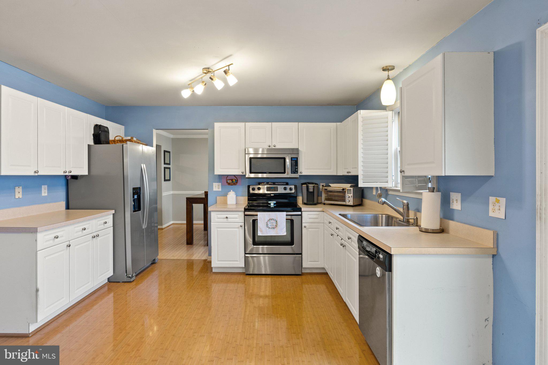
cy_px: 182
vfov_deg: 64.5
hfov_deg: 86.9
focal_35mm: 19
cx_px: 274
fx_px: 289
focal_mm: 19
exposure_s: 1/4
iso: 640
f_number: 8
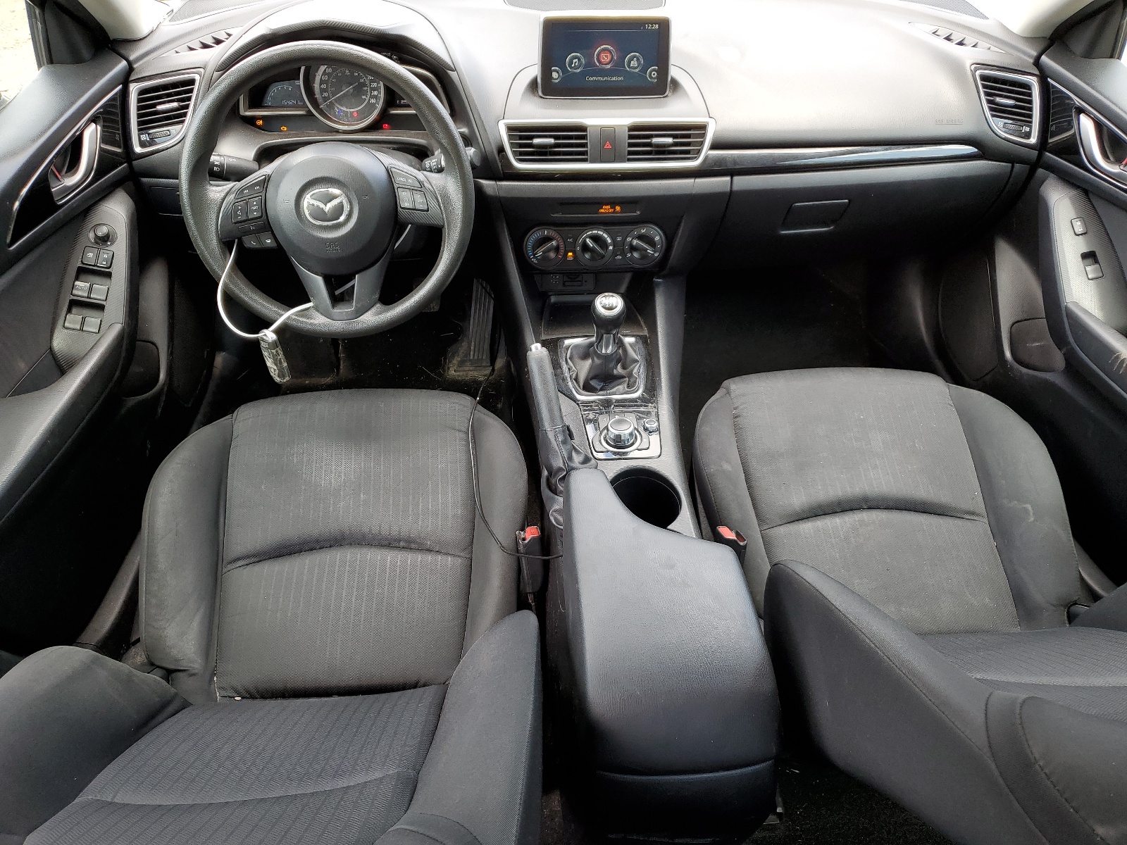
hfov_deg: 67.3
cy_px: 422
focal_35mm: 26
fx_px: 846
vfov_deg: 53.1
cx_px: 564
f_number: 1.5
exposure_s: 1/127
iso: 50
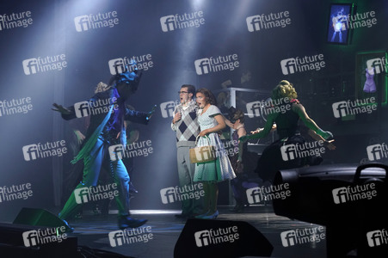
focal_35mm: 57
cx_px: 194
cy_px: 129
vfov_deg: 23.7
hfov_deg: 35.1
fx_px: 614
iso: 1600
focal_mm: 57
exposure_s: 1/200
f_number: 7.1
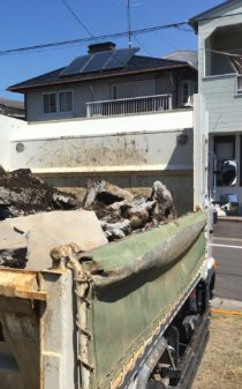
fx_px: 444
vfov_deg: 47.2
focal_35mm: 42
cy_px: 192
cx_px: 7
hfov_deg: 28.8
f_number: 2.2
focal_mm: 4.15
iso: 25
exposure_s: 1/1923
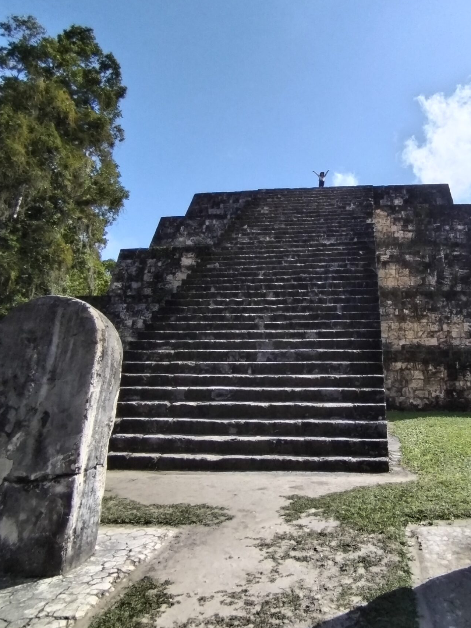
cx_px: 331
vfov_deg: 71.4
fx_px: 435
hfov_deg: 55.1
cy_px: 285
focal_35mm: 24
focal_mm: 1.42
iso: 100
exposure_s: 1/954
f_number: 2.2
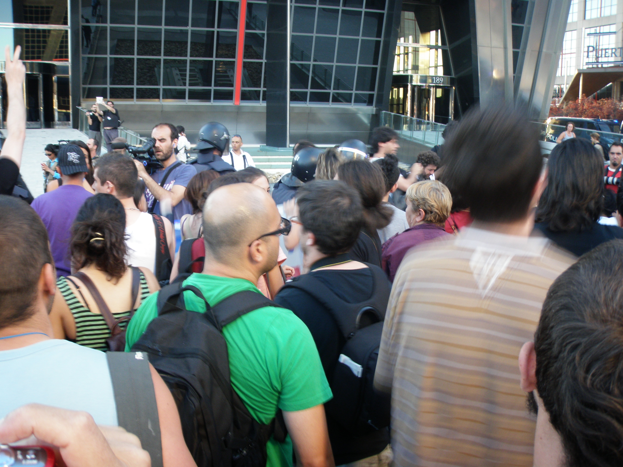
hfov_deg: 49.0
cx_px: 312
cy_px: 234
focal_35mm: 38
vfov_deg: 37.7
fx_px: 684
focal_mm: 6.7
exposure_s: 1/20
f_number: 3.5
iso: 100
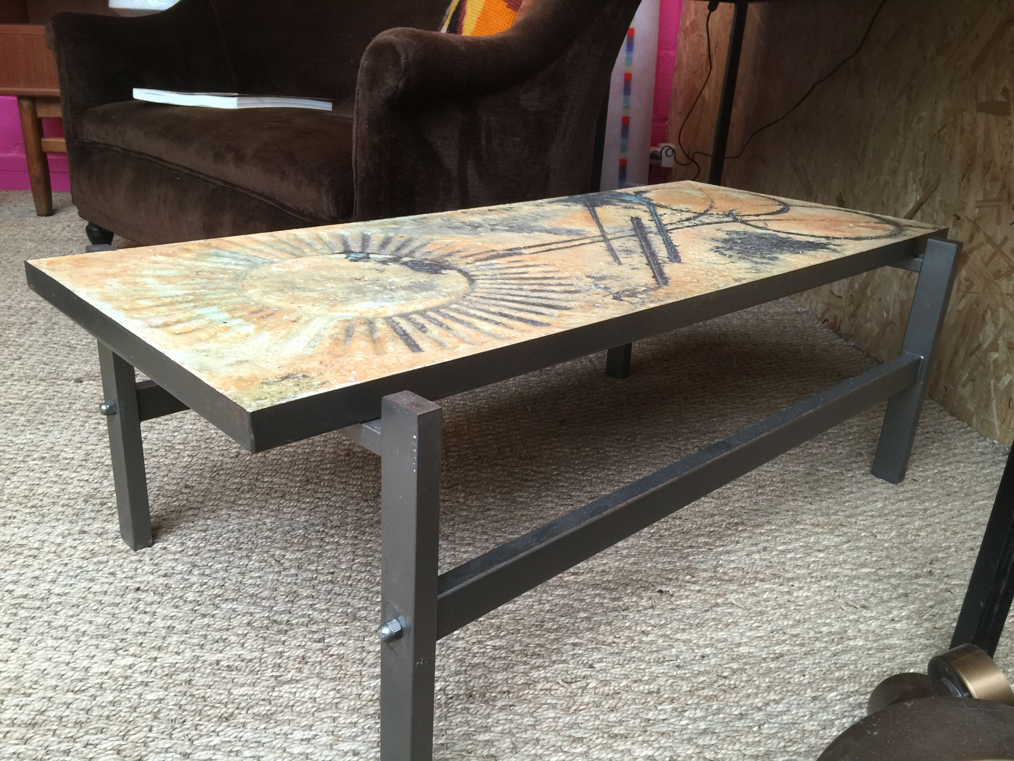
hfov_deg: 61.7
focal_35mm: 29
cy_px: 380
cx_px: 507
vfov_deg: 48.2
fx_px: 849
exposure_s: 1/17
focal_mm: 4.15
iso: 50
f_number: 2.2
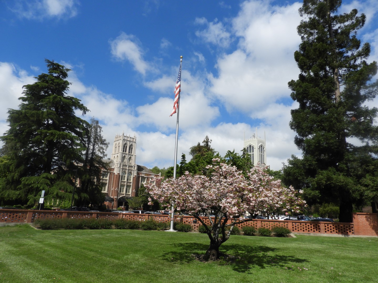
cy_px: 142
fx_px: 262
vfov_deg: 56.8
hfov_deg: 71.6
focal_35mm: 24
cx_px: 189
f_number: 3.8
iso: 100
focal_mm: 4.3
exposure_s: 1/1600
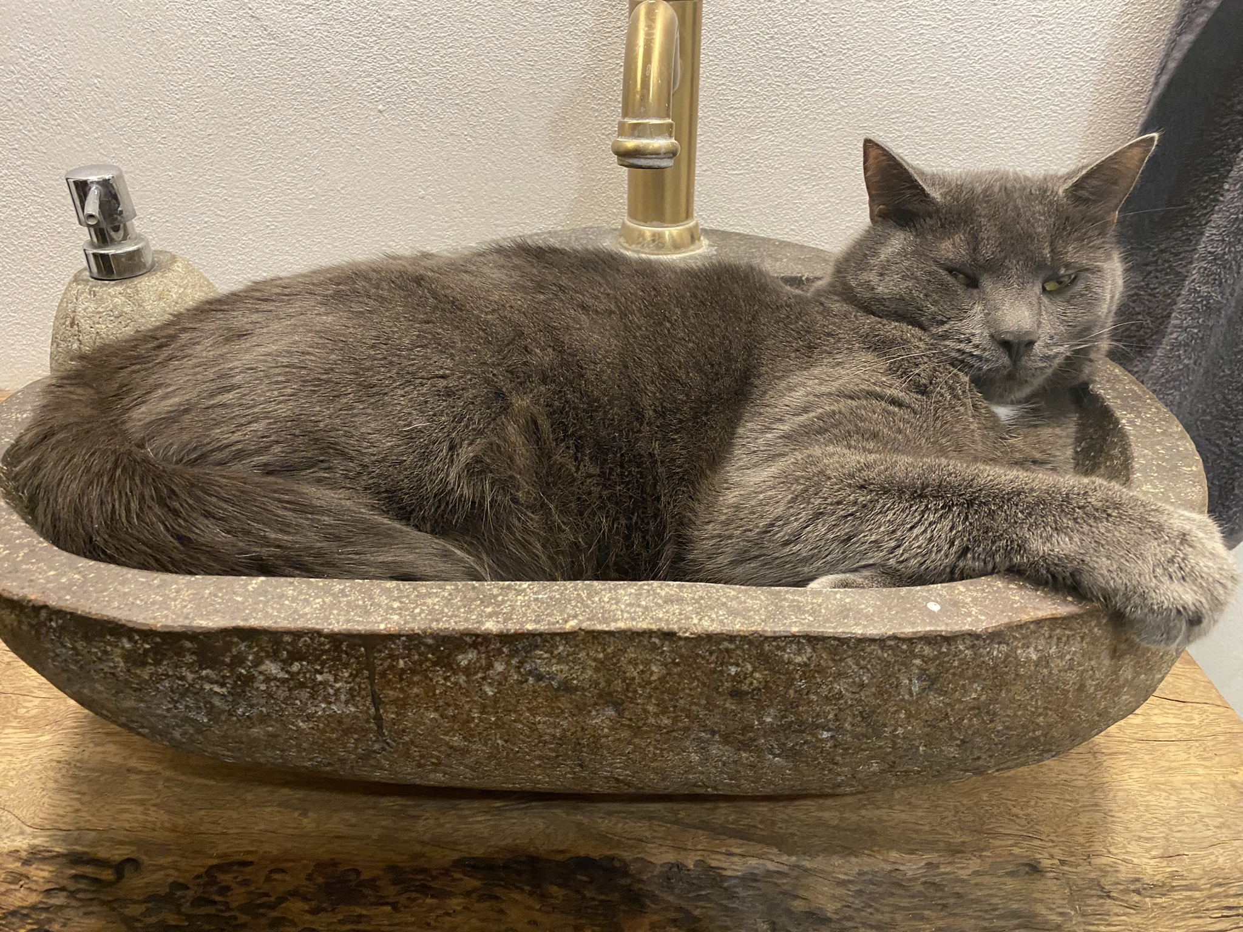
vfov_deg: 53.1
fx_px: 934
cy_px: 466
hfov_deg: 67.3
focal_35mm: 26
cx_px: 622
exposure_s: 1/33
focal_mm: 4.25
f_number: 1.8
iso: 400
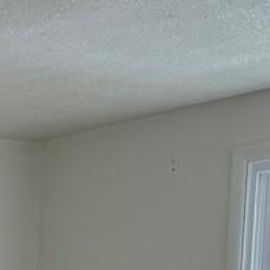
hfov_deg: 13.4
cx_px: -281
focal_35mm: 111
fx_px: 980
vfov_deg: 14.0
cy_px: 485
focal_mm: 6.76
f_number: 1.78
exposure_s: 1/240
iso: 200
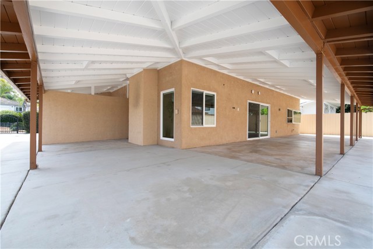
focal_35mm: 16
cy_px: 124
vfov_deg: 73.8
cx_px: 186
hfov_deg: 96.7
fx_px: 166
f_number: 8
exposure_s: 1/160
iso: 320
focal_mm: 16
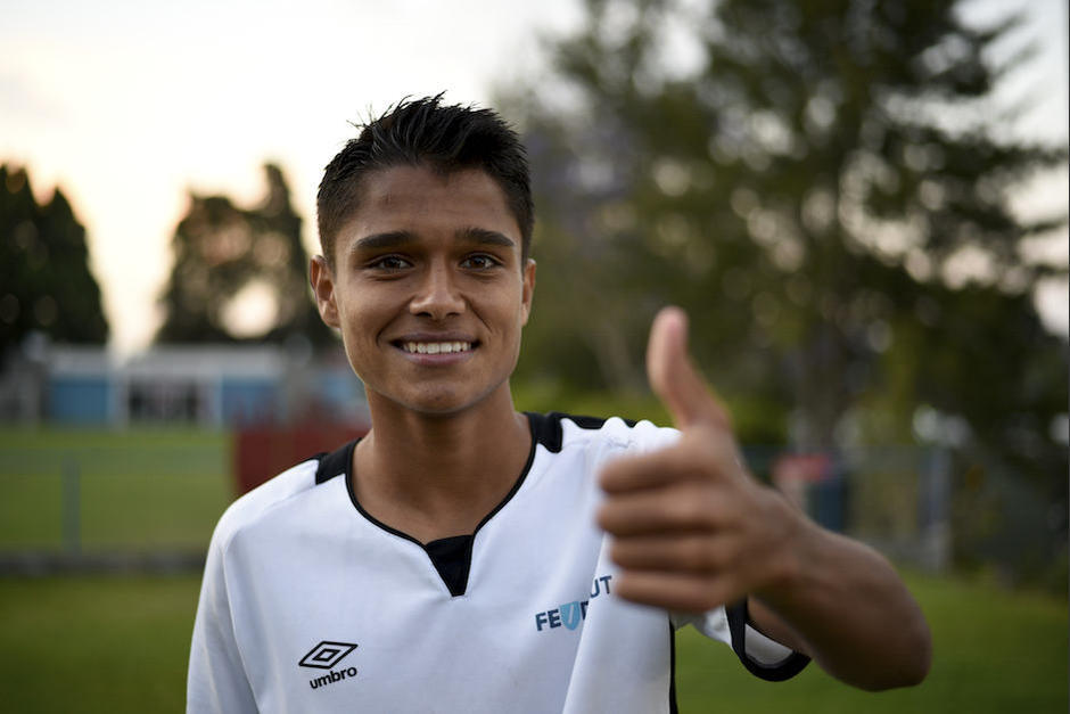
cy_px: 357
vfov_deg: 27.0
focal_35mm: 50
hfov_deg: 39.6
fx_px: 1486
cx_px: 535
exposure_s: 1/60
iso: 500
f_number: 1.8
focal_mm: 50
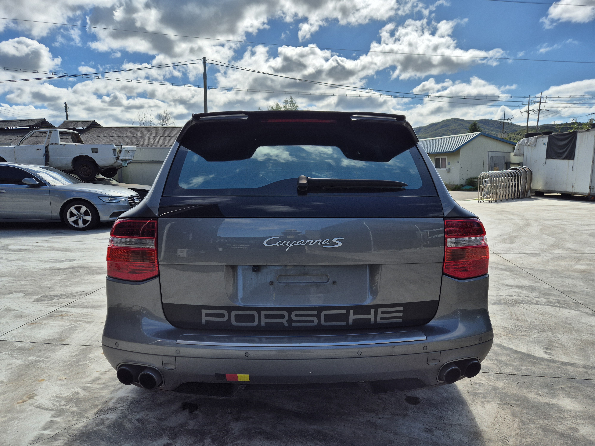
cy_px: 223
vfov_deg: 58.9
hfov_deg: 73.9
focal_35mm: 23
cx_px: 298
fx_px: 395
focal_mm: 5.4
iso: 25
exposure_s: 1/3088
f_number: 1.8
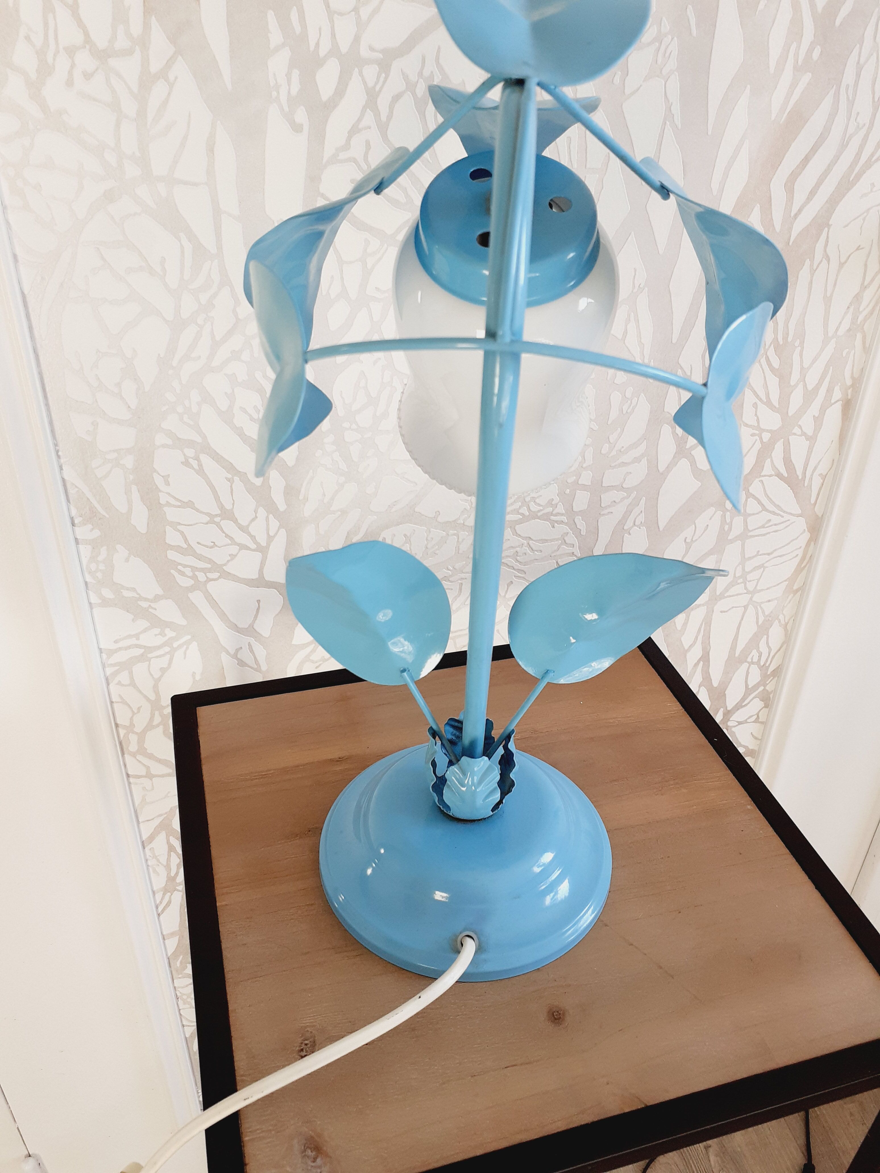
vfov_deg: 65.3
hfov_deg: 51.4
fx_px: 915
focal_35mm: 27
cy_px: 586
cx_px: 440
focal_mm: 3.6
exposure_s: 1/163
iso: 40
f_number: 1.9
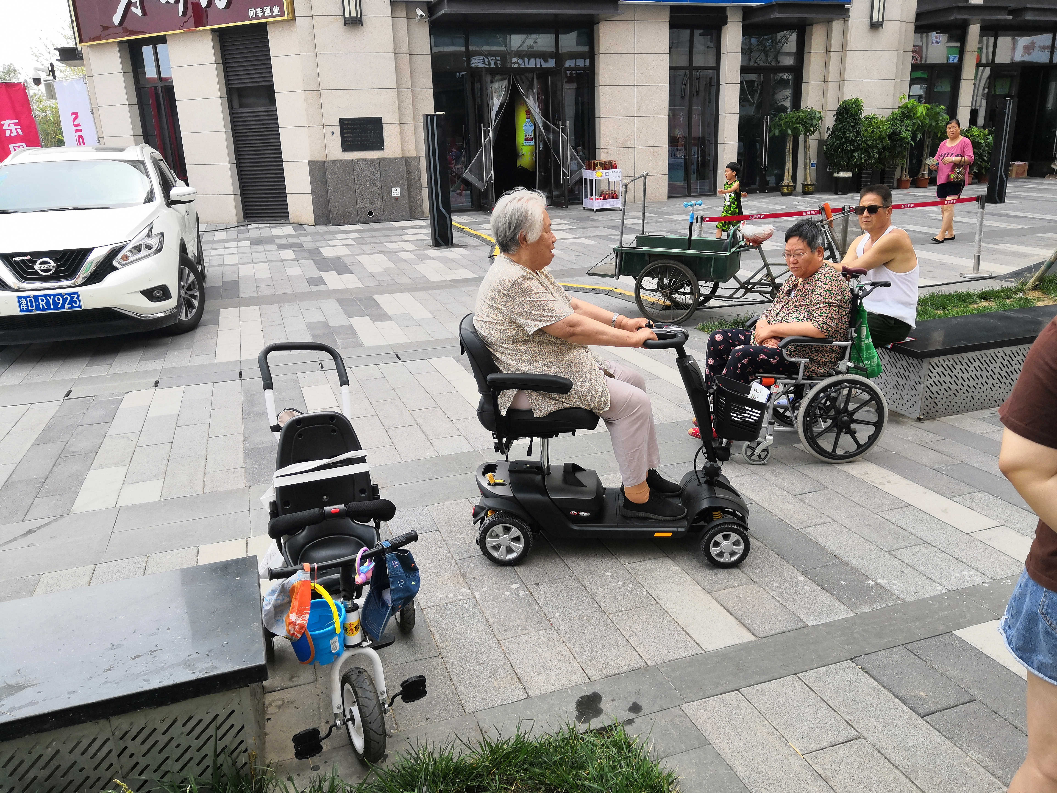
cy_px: 396
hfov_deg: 65.3
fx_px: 824
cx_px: 528
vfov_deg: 51.4
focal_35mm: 27
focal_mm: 3.95
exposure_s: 1/900
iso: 100
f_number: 1.8
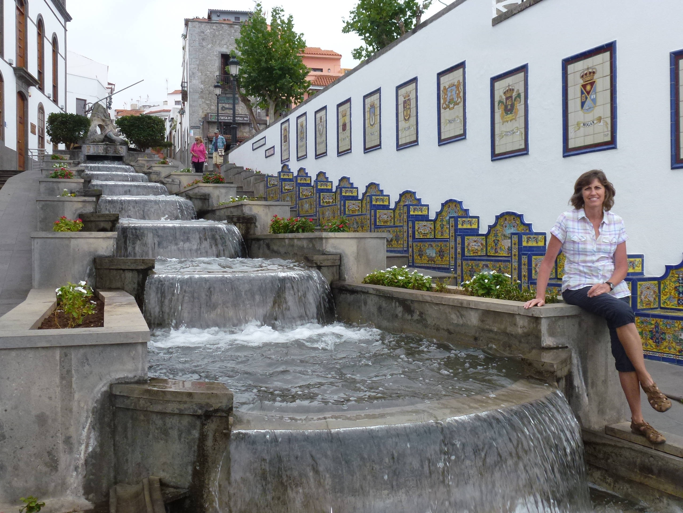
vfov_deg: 42.9
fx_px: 651
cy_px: 256
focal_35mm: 33
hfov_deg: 55.4
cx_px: 342
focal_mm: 5.9
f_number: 4
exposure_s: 1/250
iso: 200
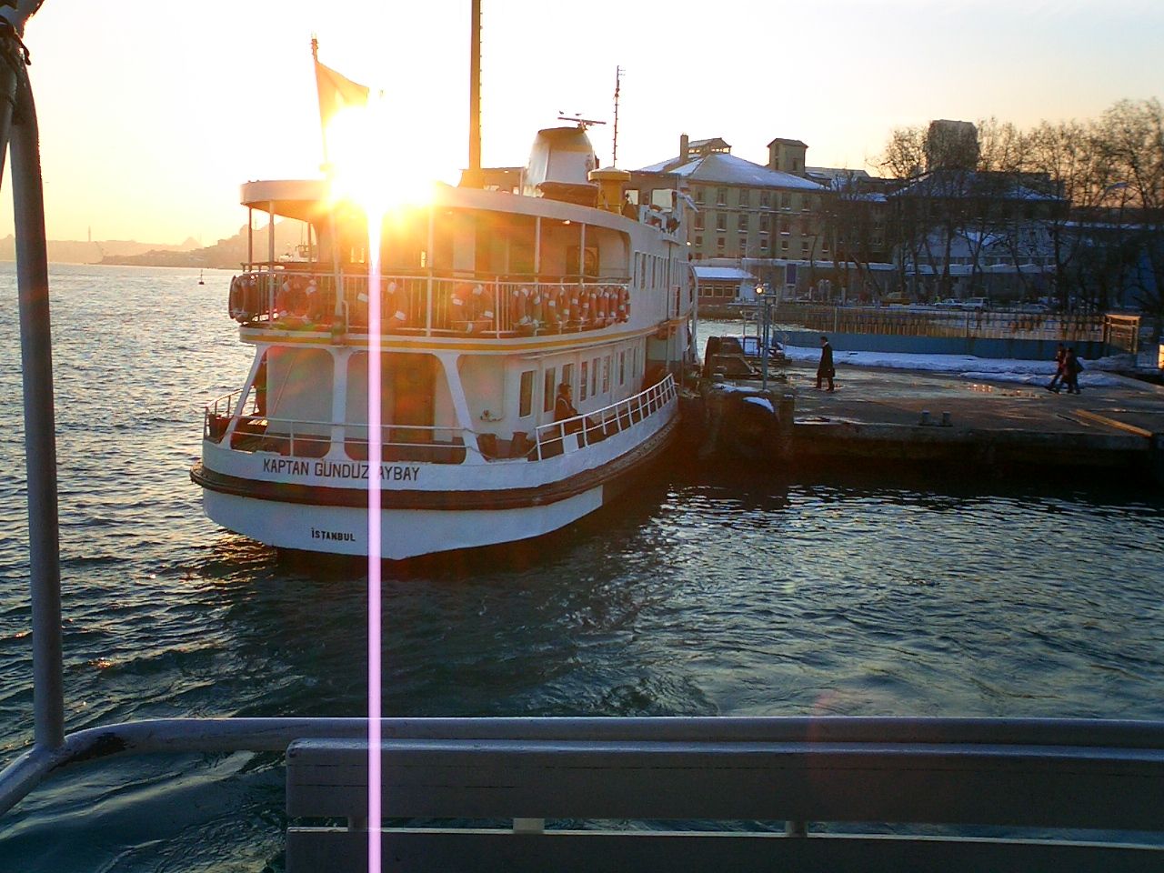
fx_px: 1244
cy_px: 436
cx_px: 582
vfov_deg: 38.7
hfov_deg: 50.1
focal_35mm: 37
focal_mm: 5.6
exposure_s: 1/400
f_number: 3.5
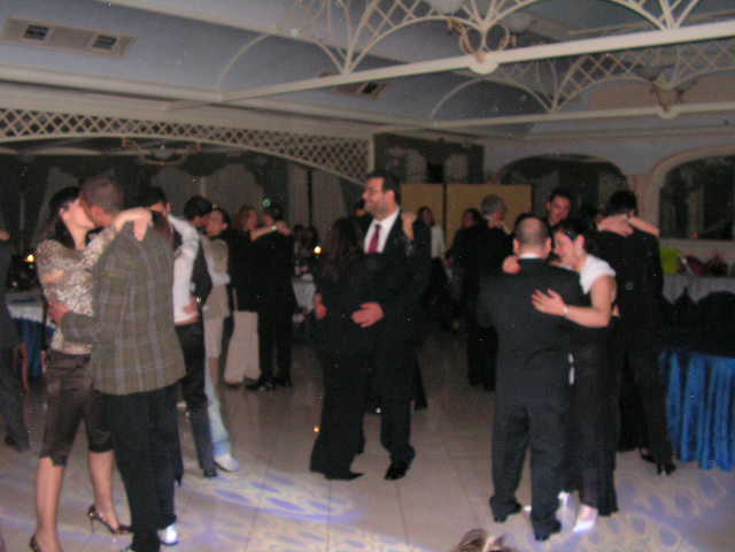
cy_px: 276
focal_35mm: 36
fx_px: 764
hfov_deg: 51.4
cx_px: 368
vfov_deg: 39.7
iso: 200
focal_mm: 6
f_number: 3.2
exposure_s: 1/40
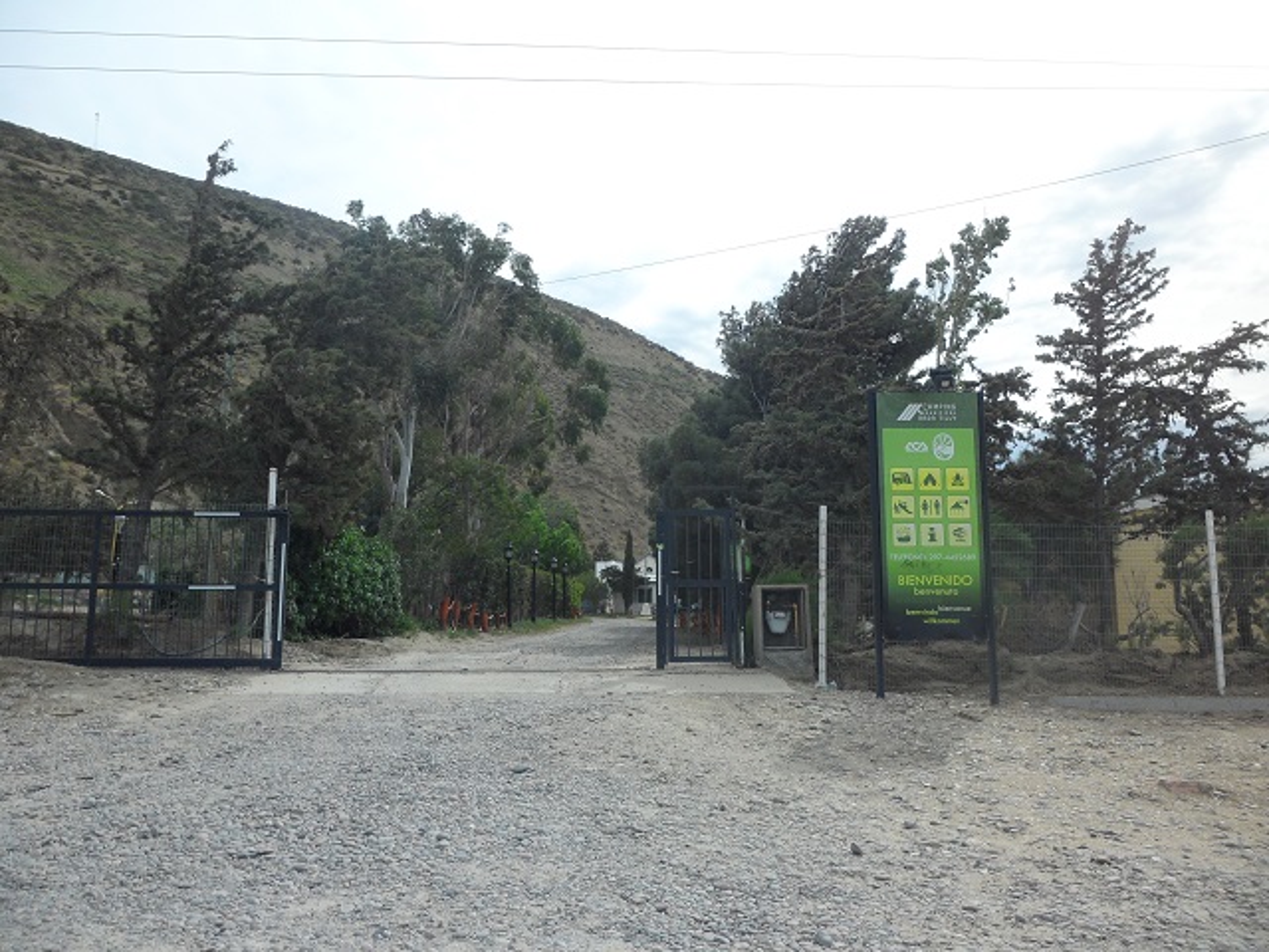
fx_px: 990
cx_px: 634
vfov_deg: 51.4
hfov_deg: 65.3
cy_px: 476
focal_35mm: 27
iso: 80
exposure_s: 1/180
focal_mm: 4.9
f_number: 8.9
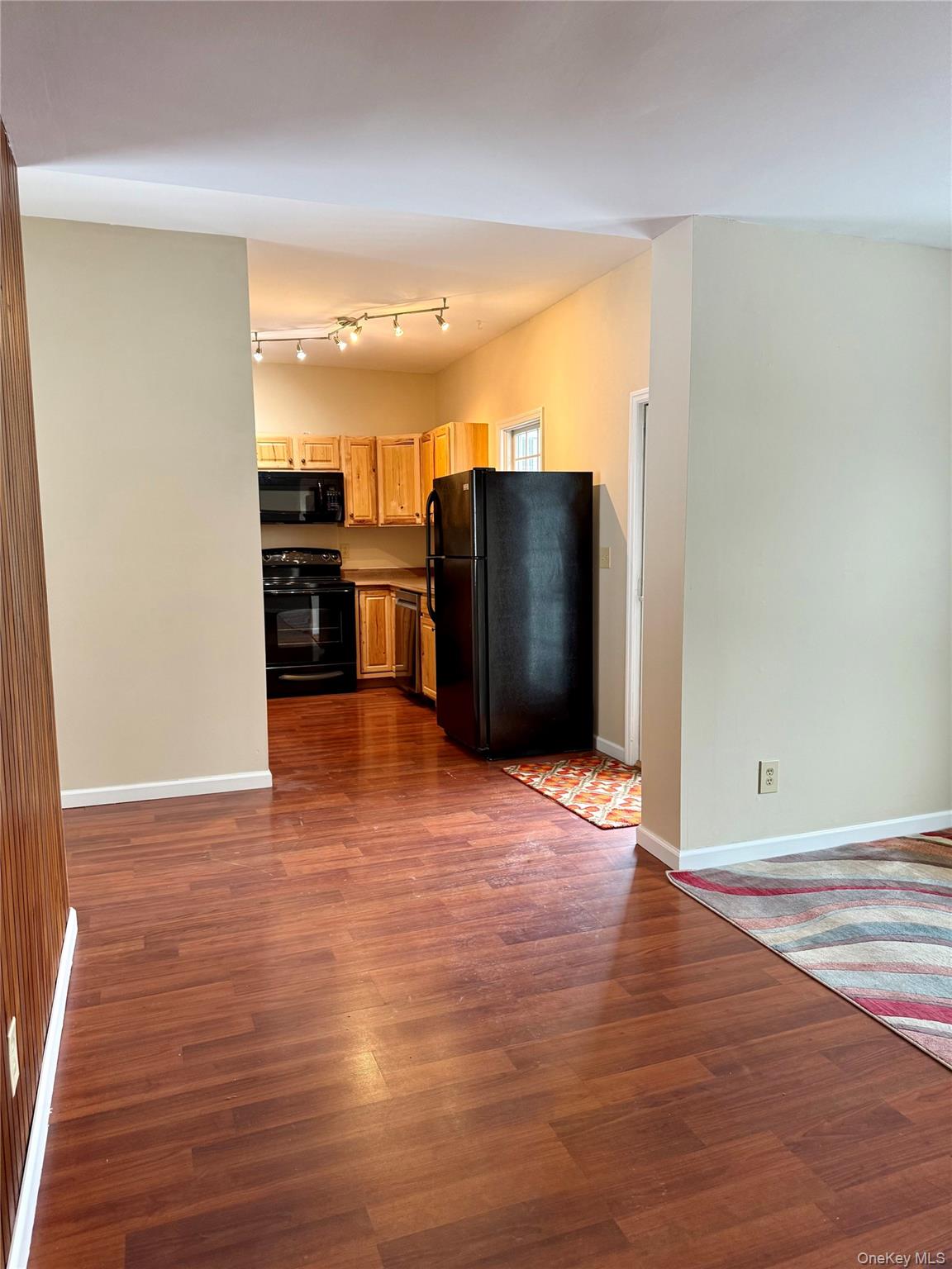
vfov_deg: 71.6
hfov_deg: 56.8
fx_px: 880
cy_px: 634
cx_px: 476
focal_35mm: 24
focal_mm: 6.76
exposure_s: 1/60
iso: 160
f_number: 1.78
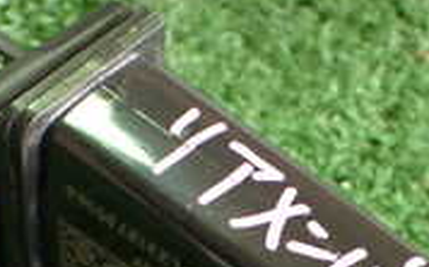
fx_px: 1250
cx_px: 347
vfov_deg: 11.8
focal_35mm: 107
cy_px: 361
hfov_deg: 19.3
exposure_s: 1/100
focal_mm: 5.4
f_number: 2.3
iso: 800
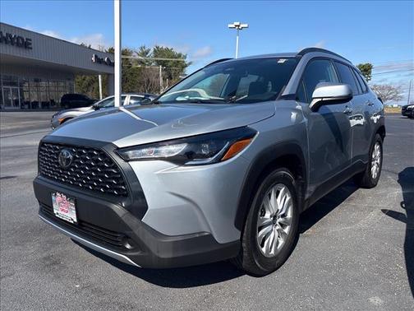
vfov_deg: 53.1
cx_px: 207
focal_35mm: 26
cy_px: 156
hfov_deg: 67.3
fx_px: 311
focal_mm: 5.96
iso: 64
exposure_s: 1/4329
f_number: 1.6
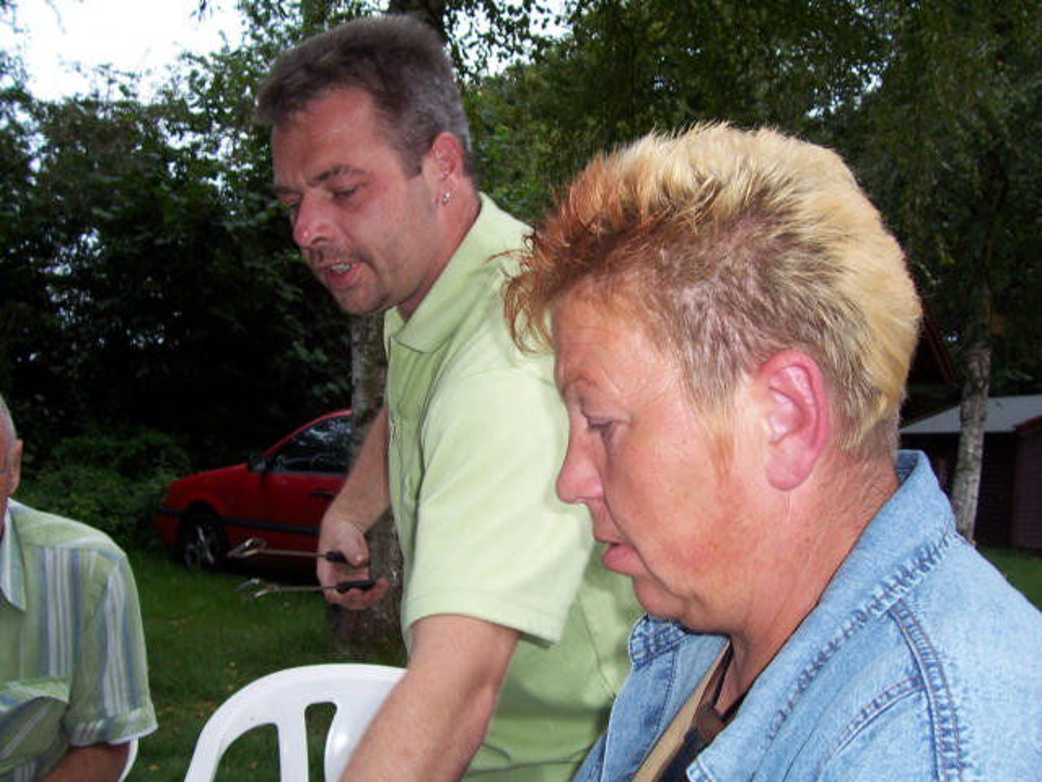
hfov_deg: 54.0
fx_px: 1023
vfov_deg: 41.8
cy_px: 391
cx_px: 521
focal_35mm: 34
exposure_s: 1/60
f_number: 2.7
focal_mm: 5.6
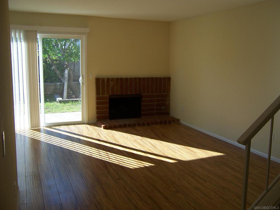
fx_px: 267
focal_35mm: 33
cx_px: 140
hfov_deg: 55.4
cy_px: 105
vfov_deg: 42.9
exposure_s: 1/125
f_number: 3.4
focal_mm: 5.5
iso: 80
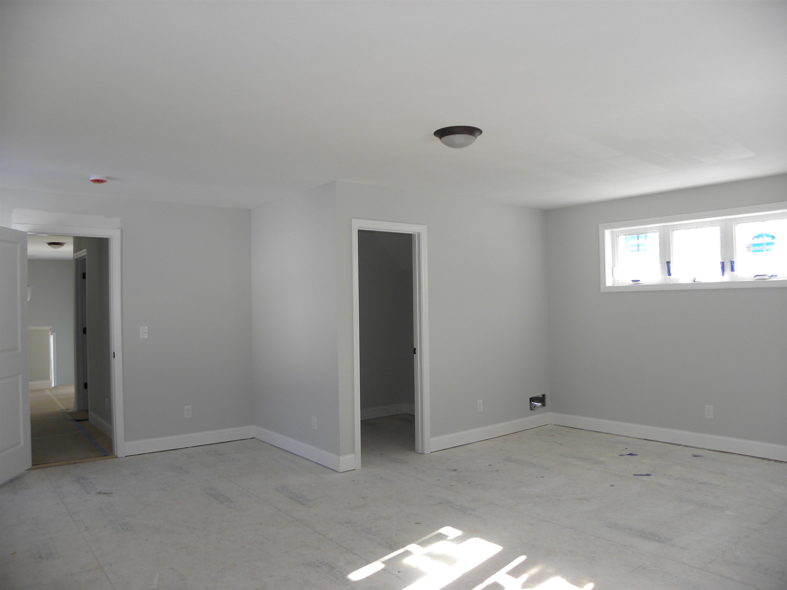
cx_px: 394
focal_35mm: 26
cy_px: 295
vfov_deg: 53.1
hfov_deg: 67.3
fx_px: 591
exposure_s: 1/78.6
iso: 67
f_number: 2.8
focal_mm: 4.6
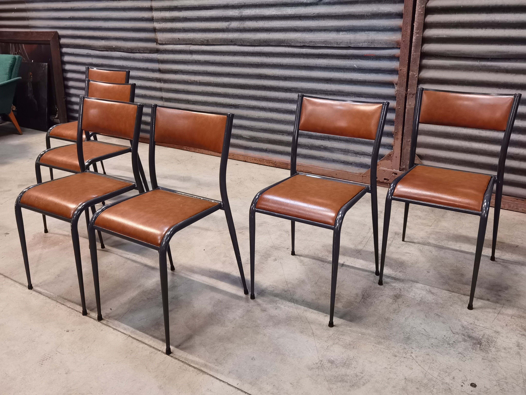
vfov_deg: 45.4
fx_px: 471
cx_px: 263
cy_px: 198
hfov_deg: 58.4
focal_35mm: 31
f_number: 1.9
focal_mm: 6.71
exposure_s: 1/24
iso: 800
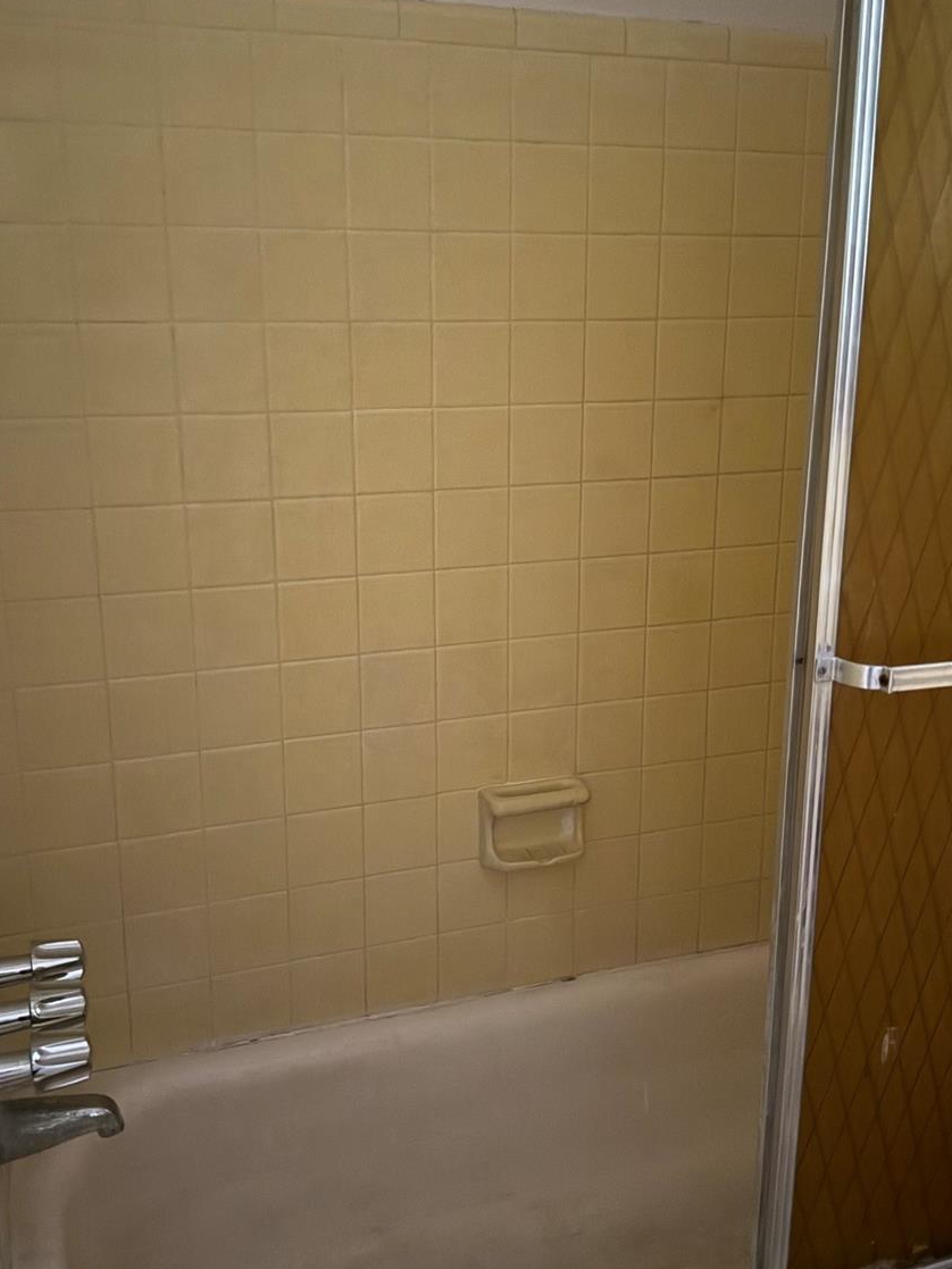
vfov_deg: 55.3
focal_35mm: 33
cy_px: 627
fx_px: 1210
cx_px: 470
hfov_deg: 43.0
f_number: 1.78
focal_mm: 6.76
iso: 1000
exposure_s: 1/16
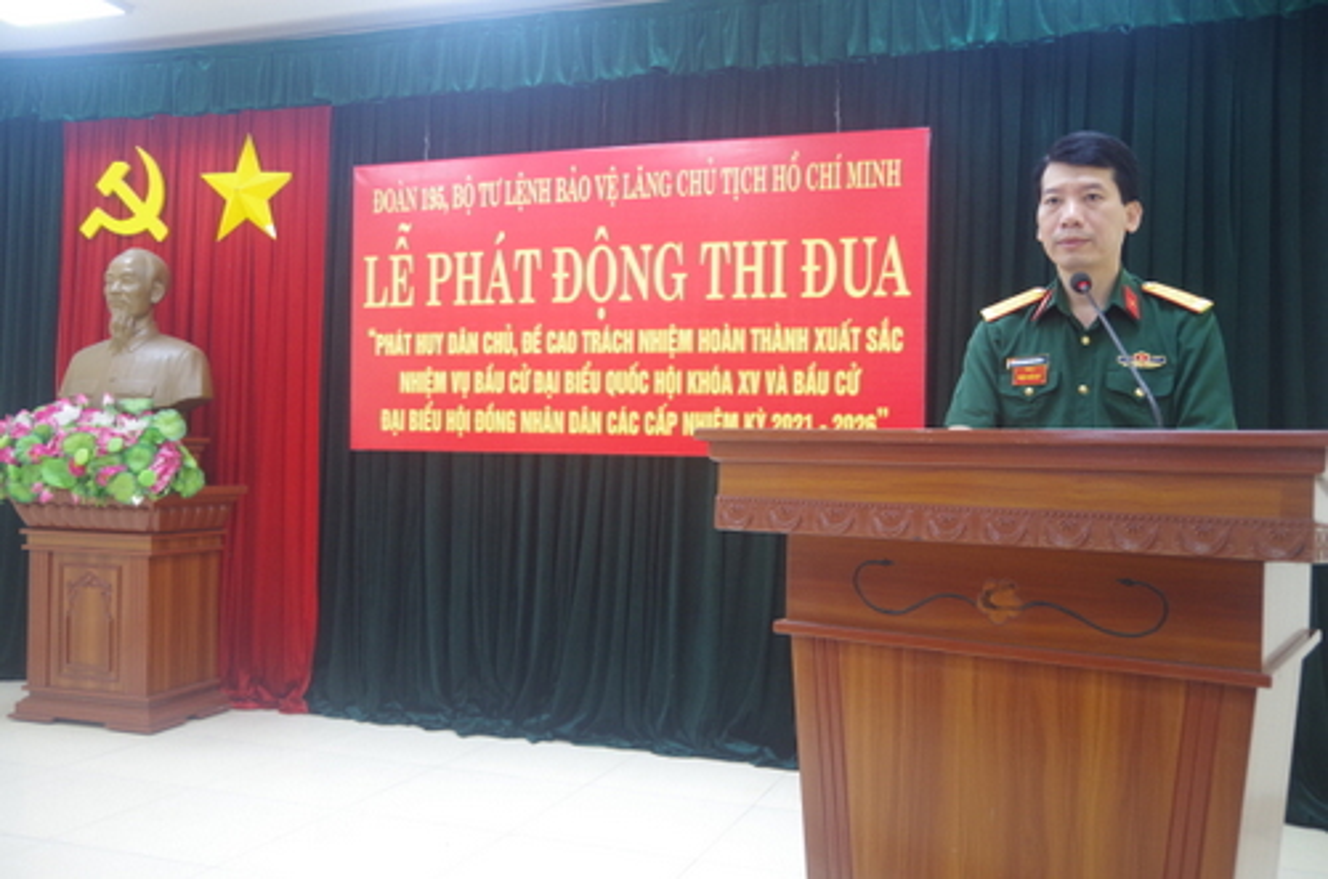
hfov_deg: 60.4
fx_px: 1141
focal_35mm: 31
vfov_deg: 42.1
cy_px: 440
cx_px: 664
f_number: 4
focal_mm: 21
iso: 800
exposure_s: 1/50
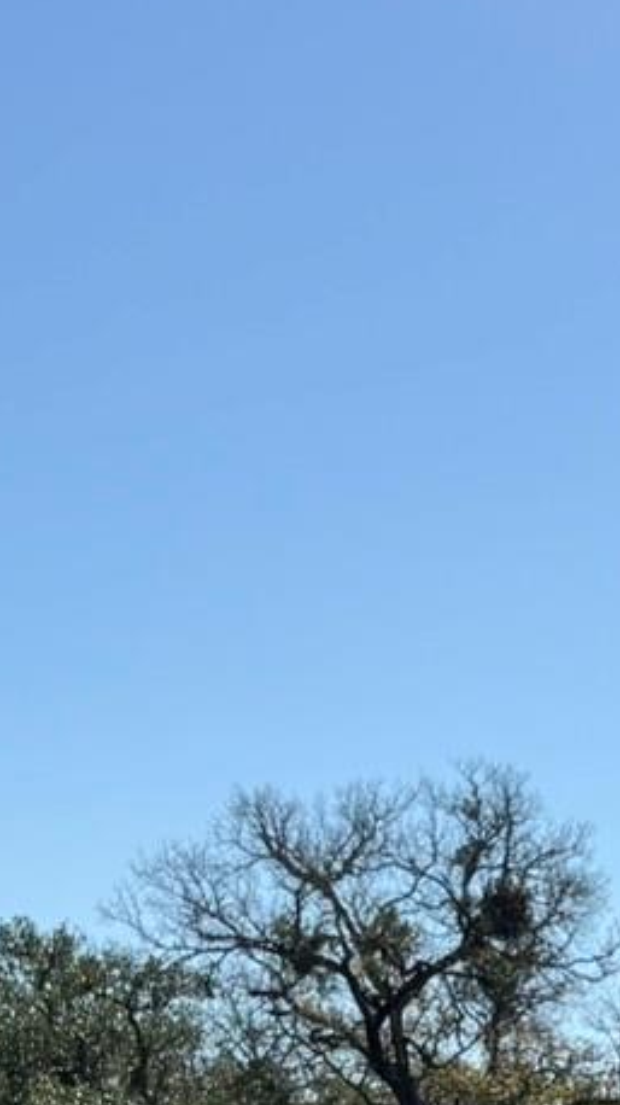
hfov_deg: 9.7
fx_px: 3426
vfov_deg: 17.1
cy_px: 1477
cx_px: 1211
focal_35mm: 117
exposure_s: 1/6173
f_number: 1.78
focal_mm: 6.76
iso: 80
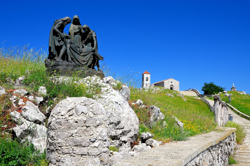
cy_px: 83
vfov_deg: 35.0
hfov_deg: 50.7
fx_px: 264
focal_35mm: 38
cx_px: 125
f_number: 16
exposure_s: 1/180
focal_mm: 38
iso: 100
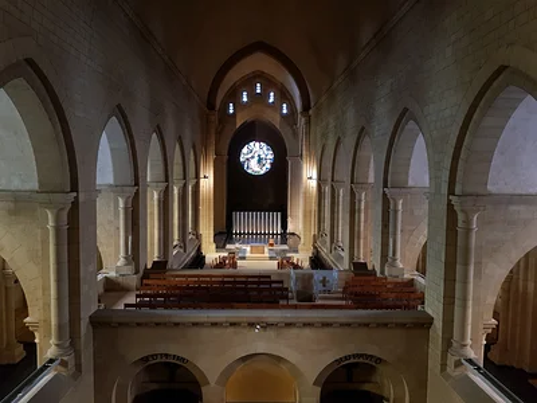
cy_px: 202
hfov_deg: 67.3
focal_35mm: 26
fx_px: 403
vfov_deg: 53.1
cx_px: 268
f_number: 1.7
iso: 320
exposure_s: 1/10
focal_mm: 4.3
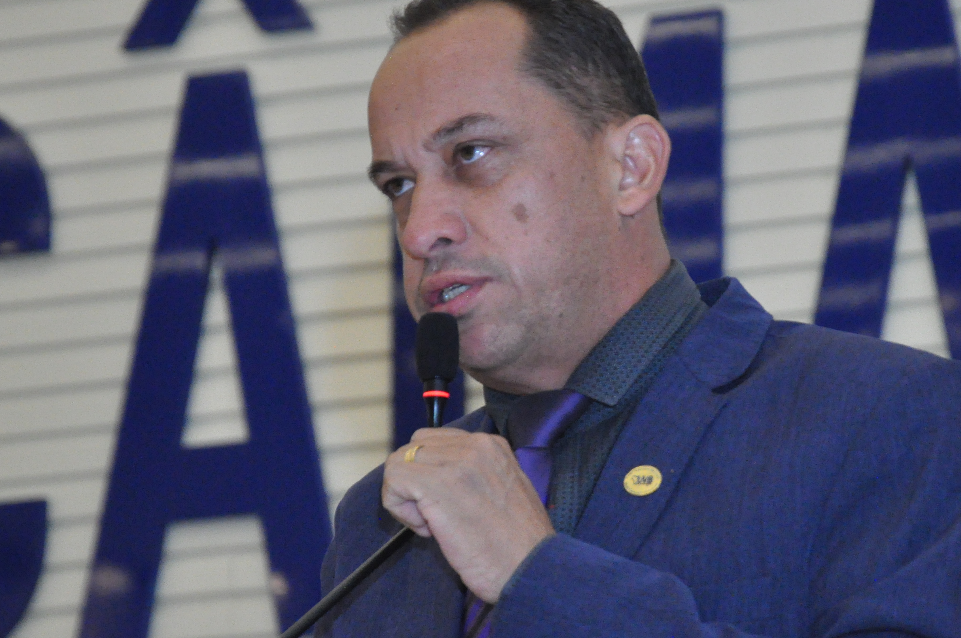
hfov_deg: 8.6
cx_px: 611
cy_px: 316
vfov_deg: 5.7
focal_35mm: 239
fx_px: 6366
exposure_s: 1/160
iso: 3200
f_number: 5.6
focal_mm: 105
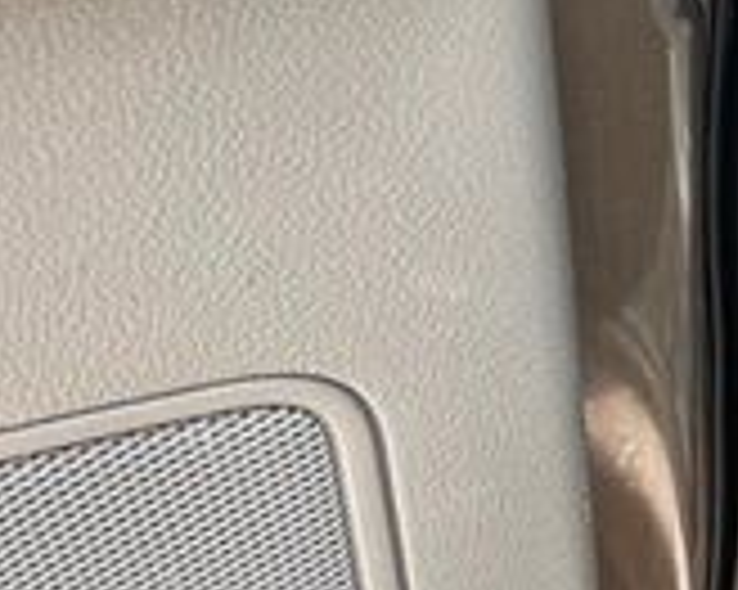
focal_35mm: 99
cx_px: 927
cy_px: 198
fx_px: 2161
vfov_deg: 15.5
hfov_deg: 18.2
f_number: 1.5
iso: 40
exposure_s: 1/121
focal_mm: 5.7
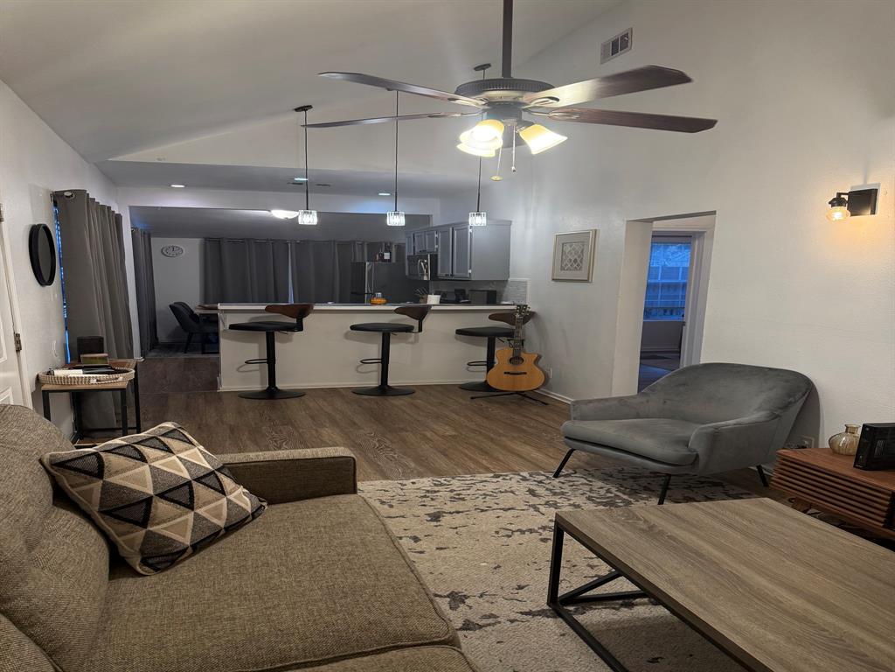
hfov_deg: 71.6
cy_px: 336
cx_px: 448
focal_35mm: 24
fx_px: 621
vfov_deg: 56.8
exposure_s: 1/120
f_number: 1.78
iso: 250
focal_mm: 6.76
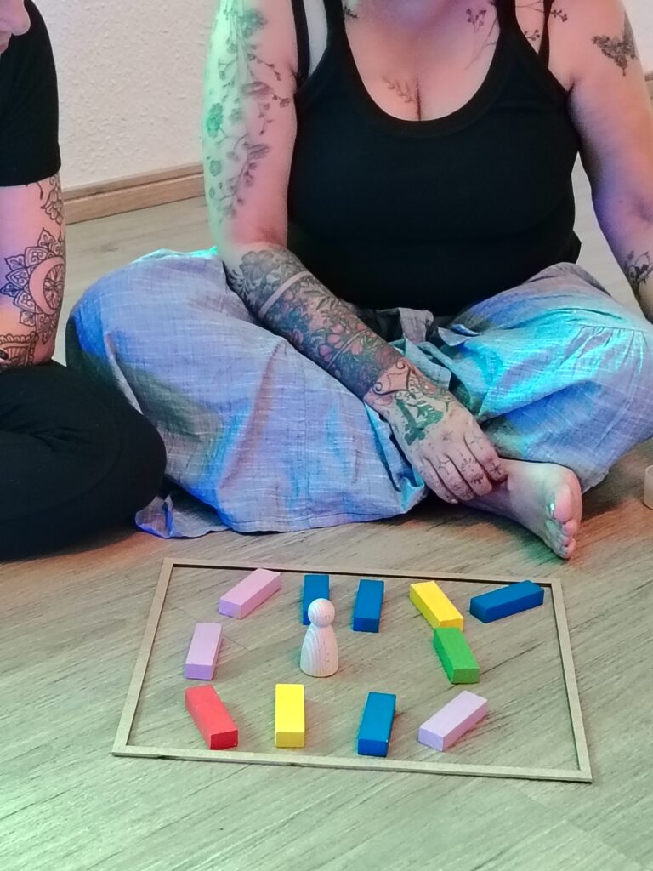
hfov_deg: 20.7
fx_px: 1786
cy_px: 436
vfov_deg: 27.4
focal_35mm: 71
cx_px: 326
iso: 2522
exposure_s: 1/33.3
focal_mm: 5.25
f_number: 1.75
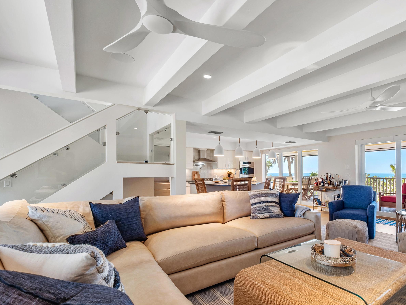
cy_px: 172
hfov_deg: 85.9
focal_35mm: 18
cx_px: 256
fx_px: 211
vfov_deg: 71.3
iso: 200
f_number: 7.1
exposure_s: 1/5
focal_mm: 7
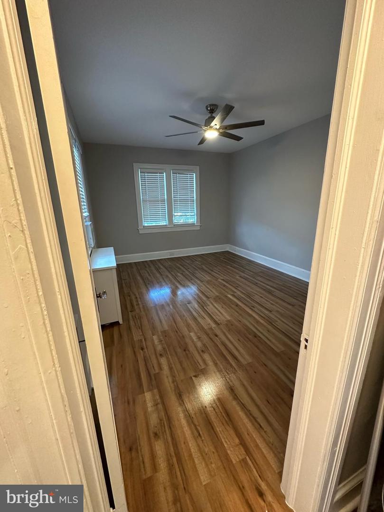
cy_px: 256
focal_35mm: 14
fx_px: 207
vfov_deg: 102.1
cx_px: 192
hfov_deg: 85.6
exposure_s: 1/60
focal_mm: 2.22
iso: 500
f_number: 2.2
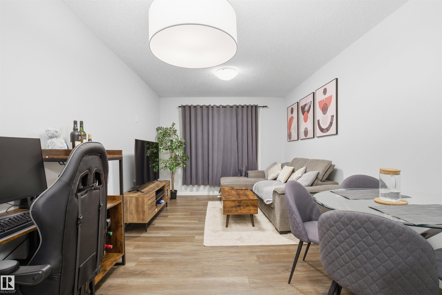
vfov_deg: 77.4
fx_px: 184
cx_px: 221
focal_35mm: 15
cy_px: 148
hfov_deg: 100.4
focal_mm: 10
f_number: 8
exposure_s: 1/30
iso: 400
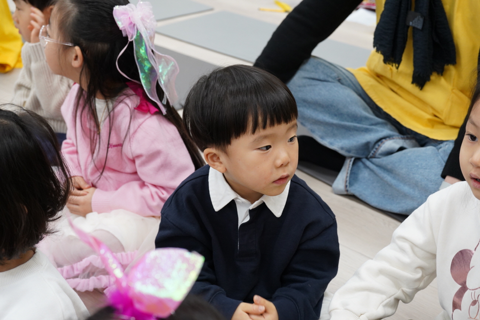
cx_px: 240
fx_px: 800
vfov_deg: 22.6
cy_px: 160
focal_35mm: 60
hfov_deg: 33.4
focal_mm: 60
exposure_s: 1/50
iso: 2500
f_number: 7.1
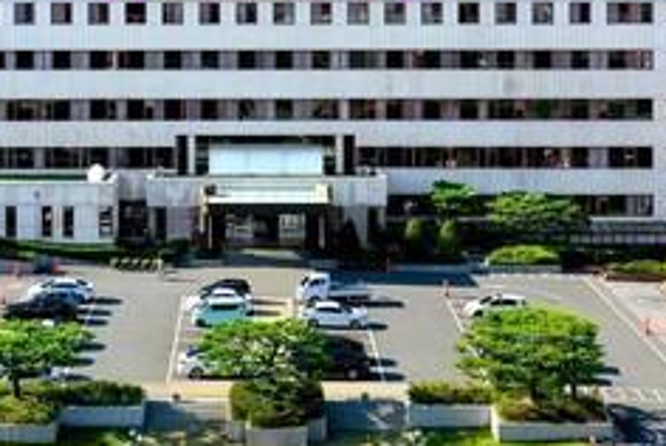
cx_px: 271
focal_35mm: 83
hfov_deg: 24.4
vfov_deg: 16.1
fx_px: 1537
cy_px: -16
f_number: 6.3
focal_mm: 10.26
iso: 100
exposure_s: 1/500
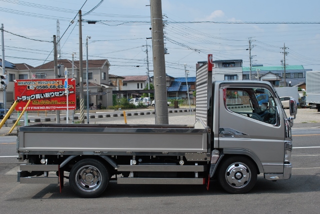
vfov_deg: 28.1
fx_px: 427
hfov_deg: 41.1
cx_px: 160
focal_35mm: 48
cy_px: 107
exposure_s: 1/250
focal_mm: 32
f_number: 8
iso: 100
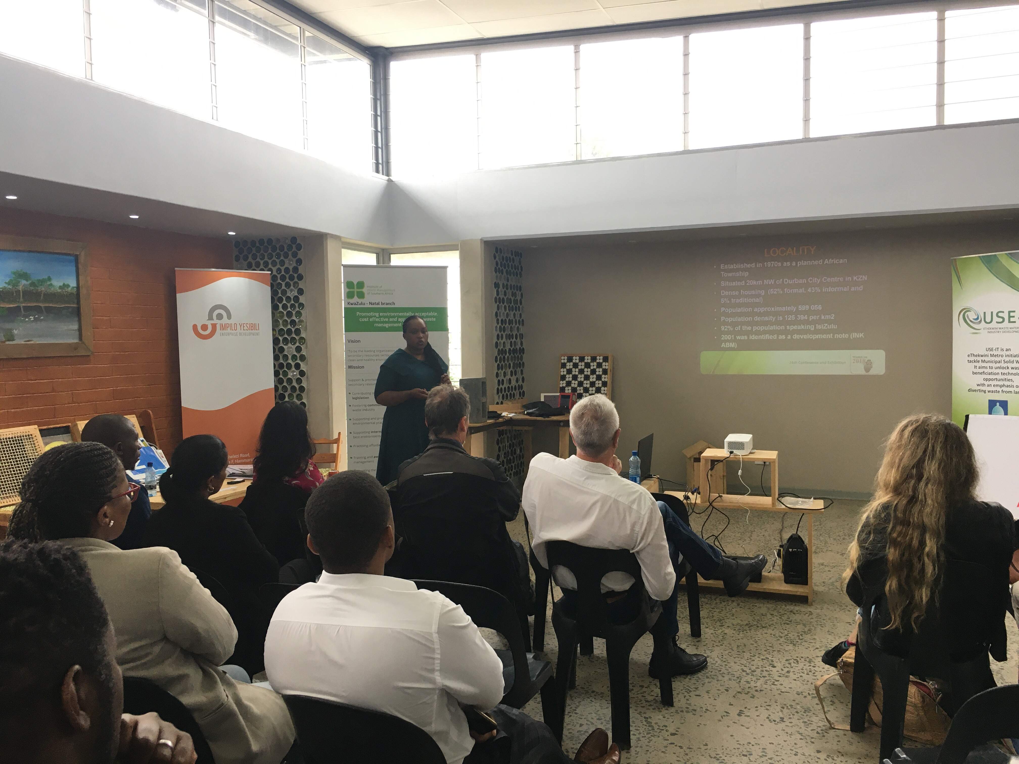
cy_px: 382
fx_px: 854
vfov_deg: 48.2
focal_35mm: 29
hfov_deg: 61.7
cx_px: 510
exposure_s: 1/33
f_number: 2.2
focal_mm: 4.15
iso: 32
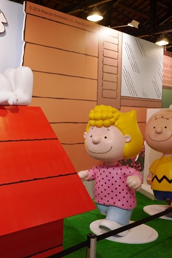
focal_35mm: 41
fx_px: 294
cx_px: 12
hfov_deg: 30.9
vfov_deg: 47.4
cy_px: 134
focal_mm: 14
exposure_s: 1/60
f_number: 2.5
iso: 125
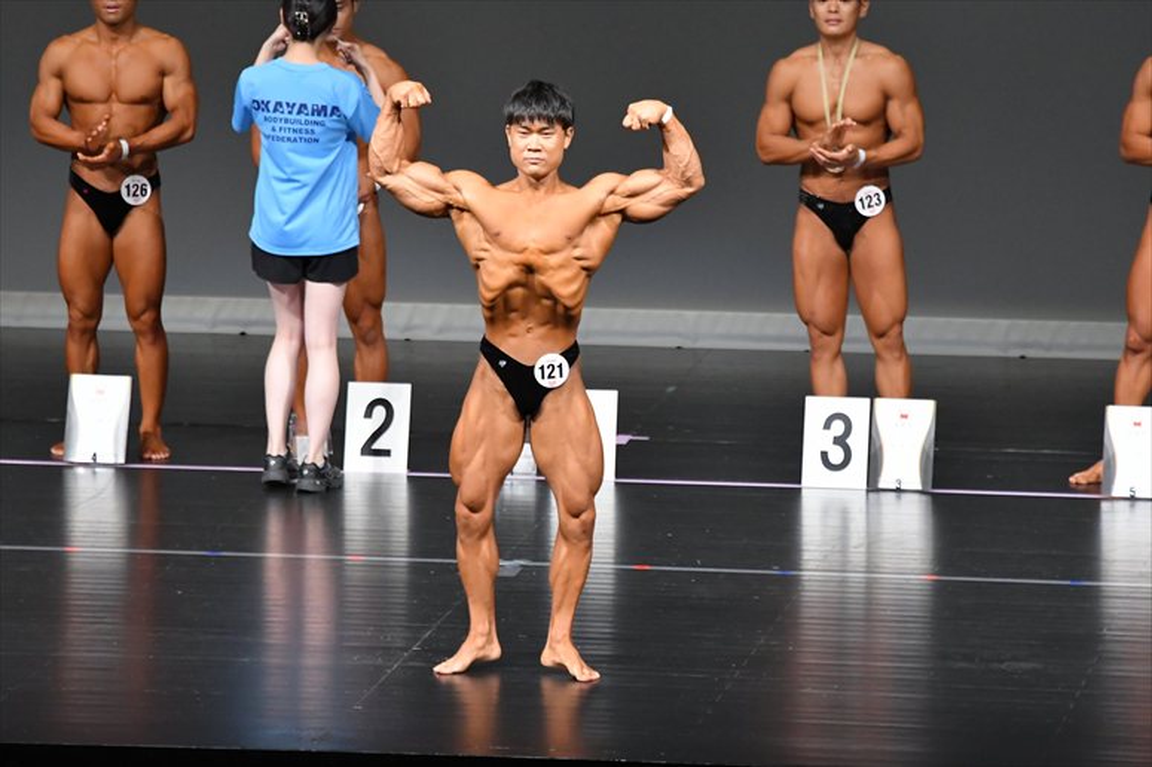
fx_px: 9595
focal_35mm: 300
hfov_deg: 6.9
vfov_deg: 4.6
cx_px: 576
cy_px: 384
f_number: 5.6
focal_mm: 200
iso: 5000
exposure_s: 1/400
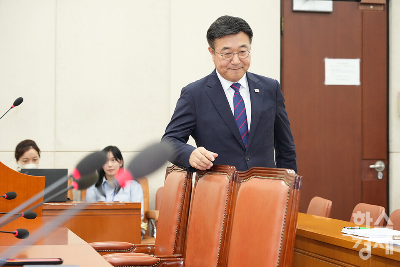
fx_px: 944
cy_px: 134
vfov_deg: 16.1
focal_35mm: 85
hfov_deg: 23.9
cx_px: 200
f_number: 5
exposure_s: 1/160
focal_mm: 85
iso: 3200
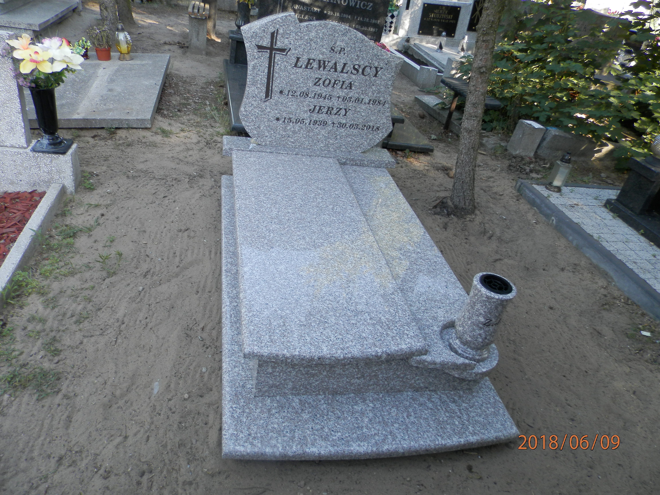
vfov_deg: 54.9
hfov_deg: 69.4
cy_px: 248
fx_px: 477
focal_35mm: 25
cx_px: 330
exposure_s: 1/80
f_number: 3.1
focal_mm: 4.5
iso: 80
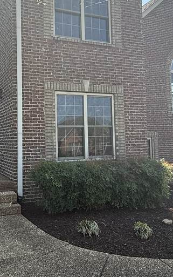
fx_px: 279
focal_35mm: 37
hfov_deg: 34.0
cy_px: 121
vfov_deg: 52.6
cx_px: 52
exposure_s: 1/734
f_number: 2.2
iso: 50
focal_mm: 2.22
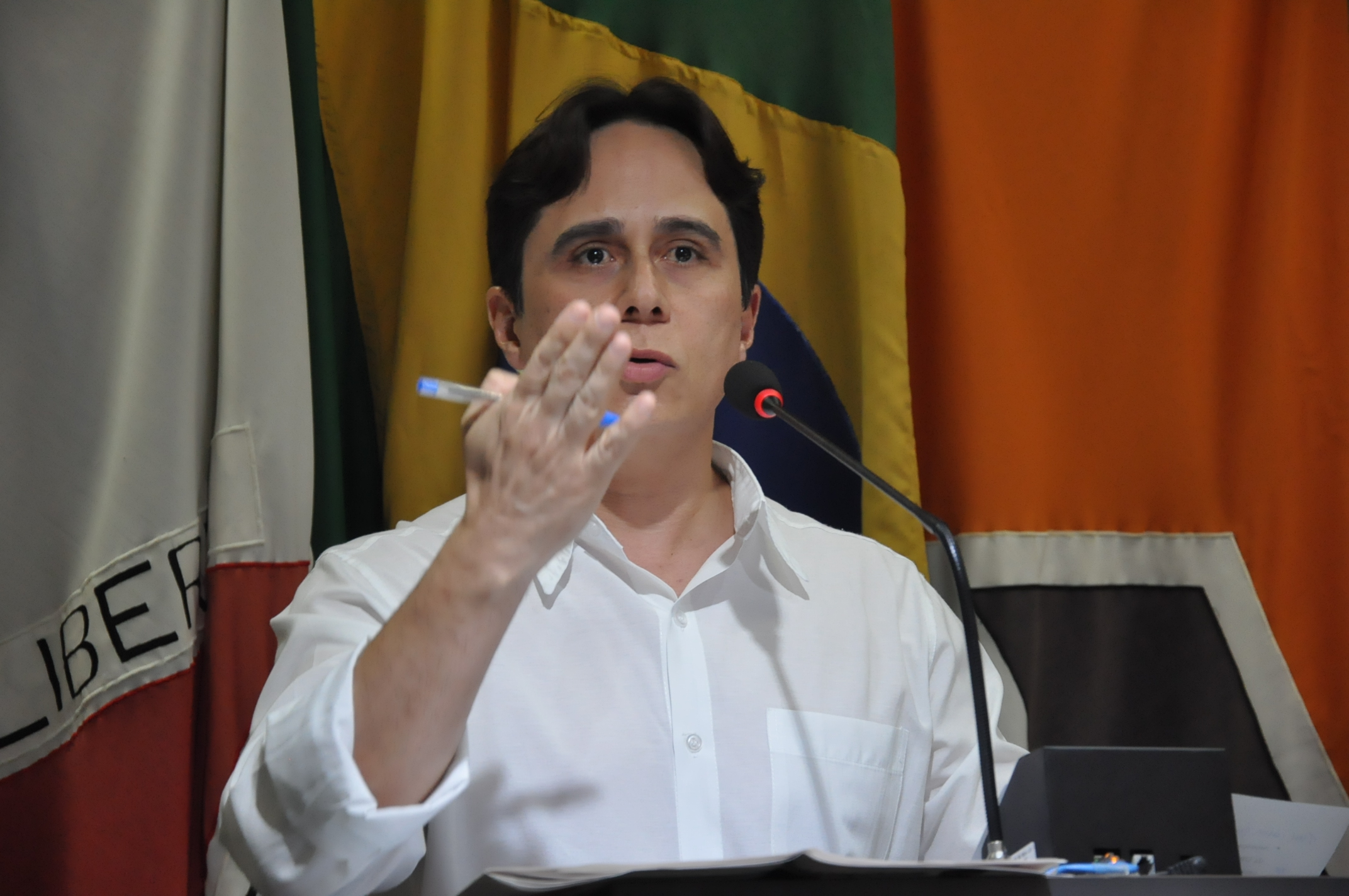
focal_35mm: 128
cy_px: 448
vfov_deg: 10.7
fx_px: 4772
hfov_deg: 16.1
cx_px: 674
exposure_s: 1/200
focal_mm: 85
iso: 2000
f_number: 5.6
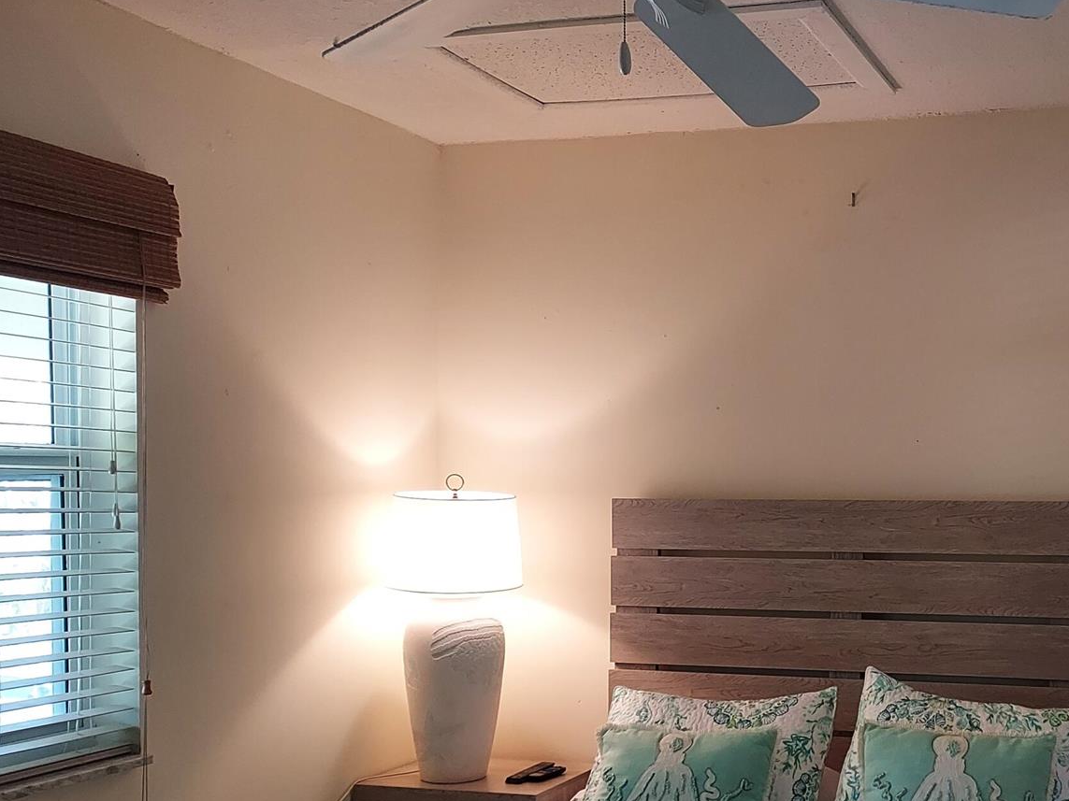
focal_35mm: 43
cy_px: 521
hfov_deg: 42.1
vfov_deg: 33.4
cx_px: 836
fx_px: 1328
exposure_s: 1/60
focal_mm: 4.6
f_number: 1.8
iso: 320
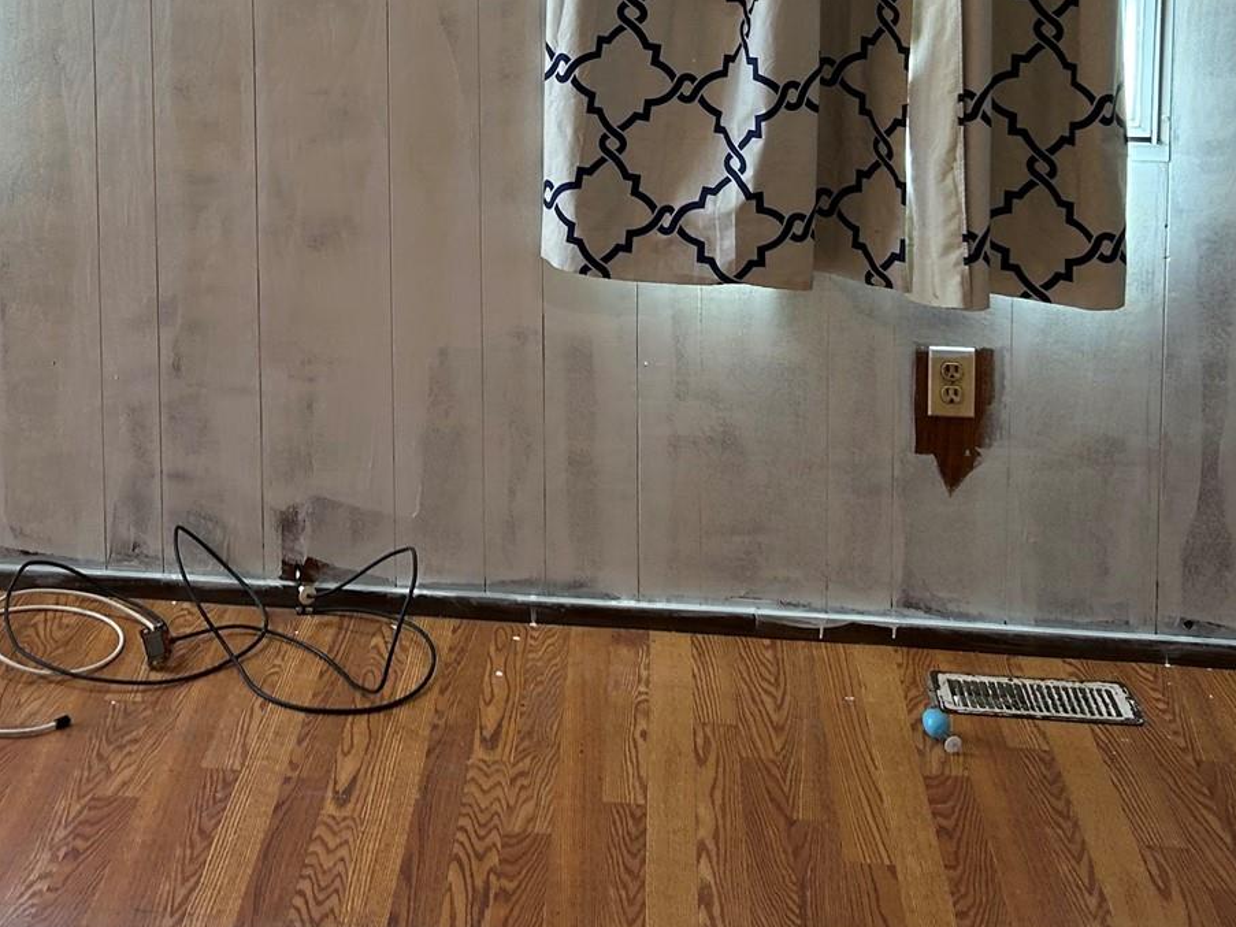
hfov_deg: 32.1
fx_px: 2106
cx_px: 305
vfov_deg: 23.4
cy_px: -70
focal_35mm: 59
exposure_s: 1/120
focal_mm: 5.7
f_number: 1.5
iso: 50
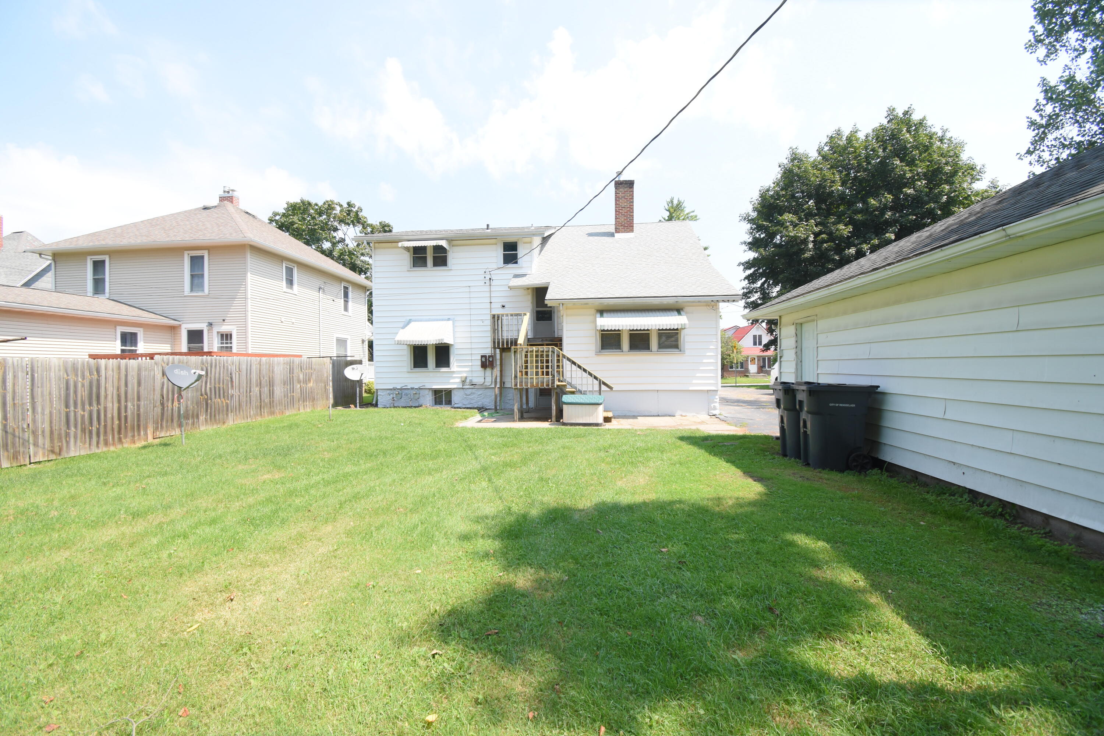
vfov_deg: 77.3
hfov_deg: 100.4
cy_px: 368
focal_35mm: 15
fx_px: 460
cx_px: 552
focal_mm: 10
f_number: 6.3
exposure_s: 1/250
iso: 200
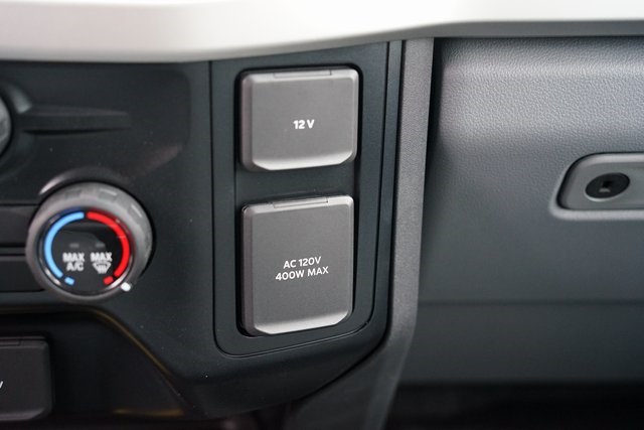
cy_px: 215
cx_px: 322
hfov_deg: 38.2
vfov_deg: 26.0
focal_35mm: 52
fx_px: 930
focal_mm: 52
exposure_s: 1/160
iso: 3200
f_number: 3.5
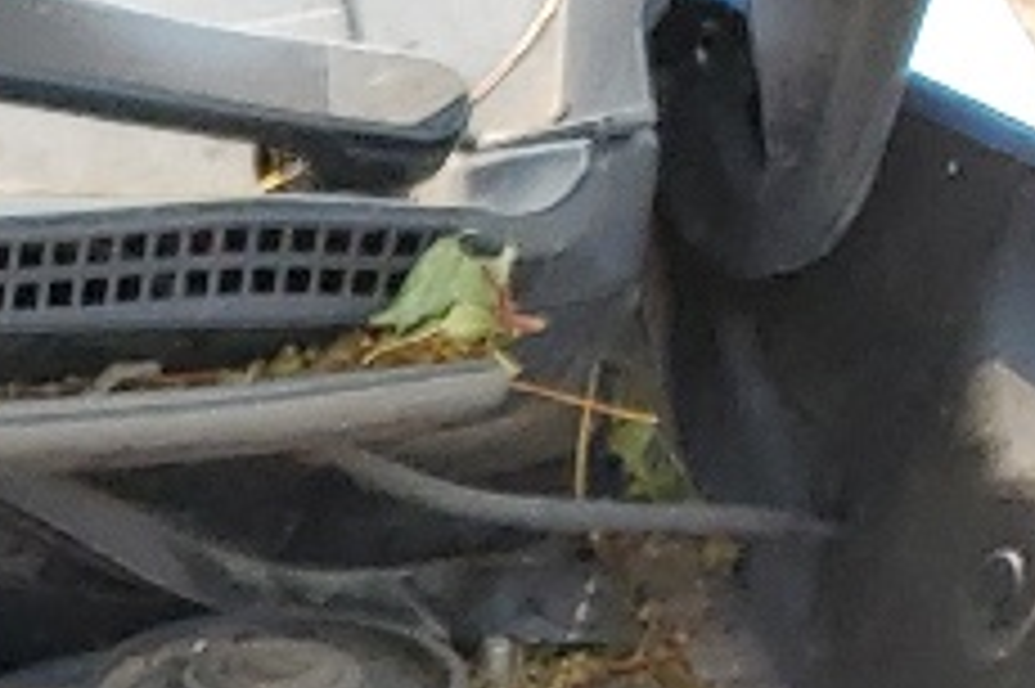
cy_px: 2217
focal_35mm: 188
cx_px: -1652
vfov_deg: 6.5
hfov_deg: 9.4
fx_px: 5401
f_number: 1.5
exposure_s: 1/769
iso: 50
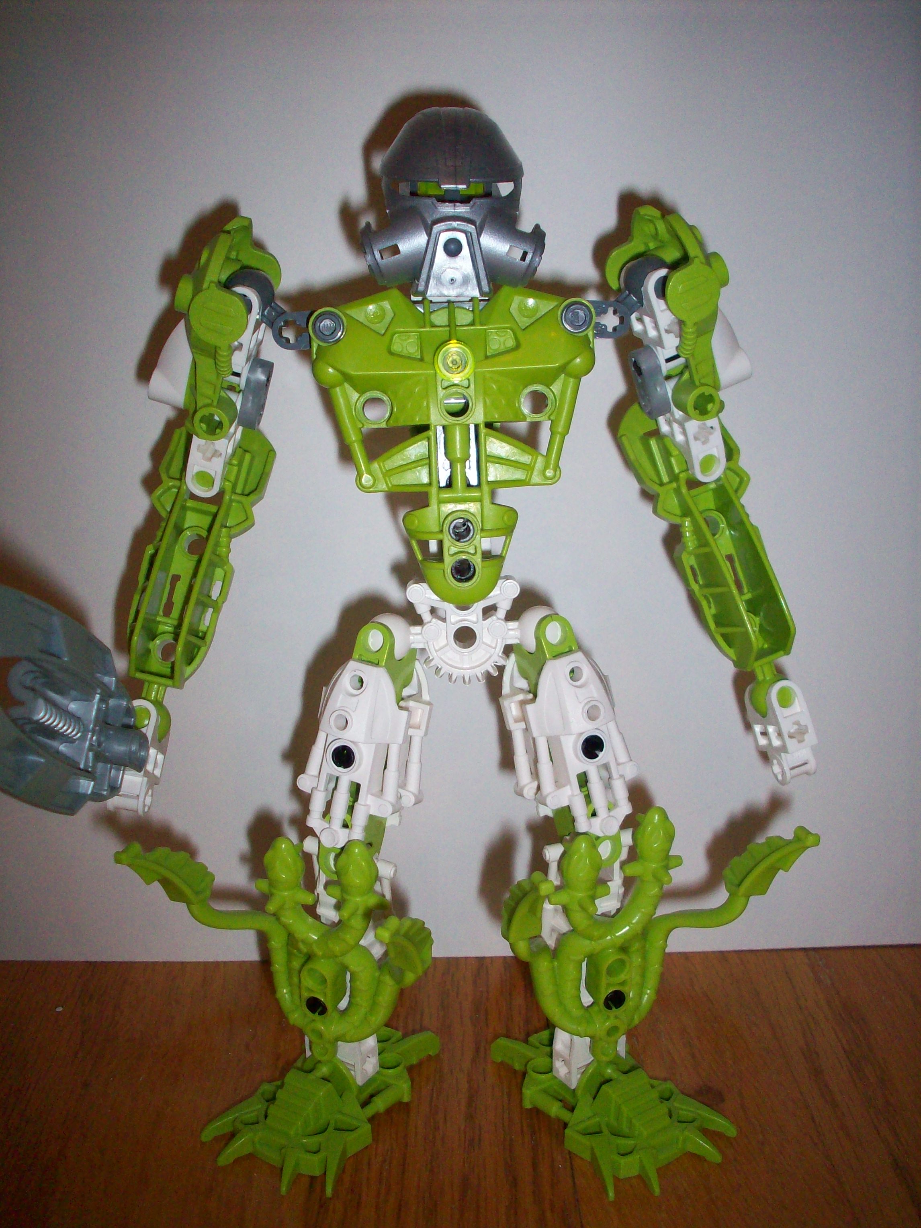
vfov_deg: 50.1
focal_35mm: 37
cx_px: 460
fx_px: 1313
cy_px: 614
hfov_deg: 38.7
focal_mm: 6.2
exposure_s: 1/64
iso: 160
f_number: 2.8
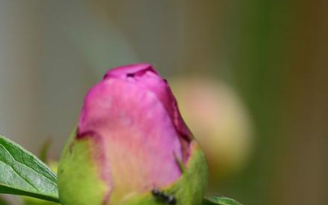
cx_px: 108
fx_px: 4907
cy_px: 187
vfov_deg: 2.4
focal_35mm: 549
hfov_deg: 3.8
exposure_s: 1/250
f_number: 5.6
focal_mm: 200
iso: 100
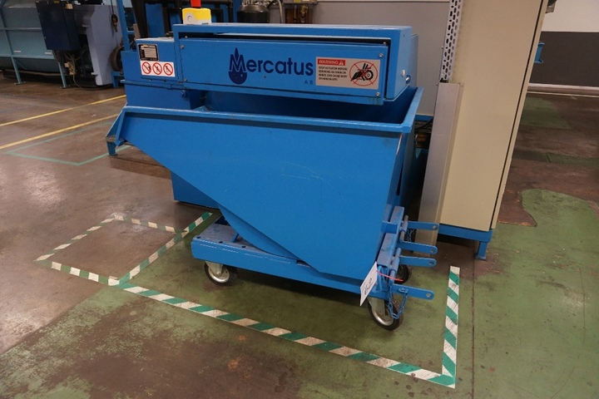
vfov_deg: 53.1
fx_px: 399
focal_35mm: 24
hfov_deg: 73.7
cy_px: 200
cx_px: 300
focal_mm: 16
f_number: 3.5
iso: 1600
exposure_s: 1/160
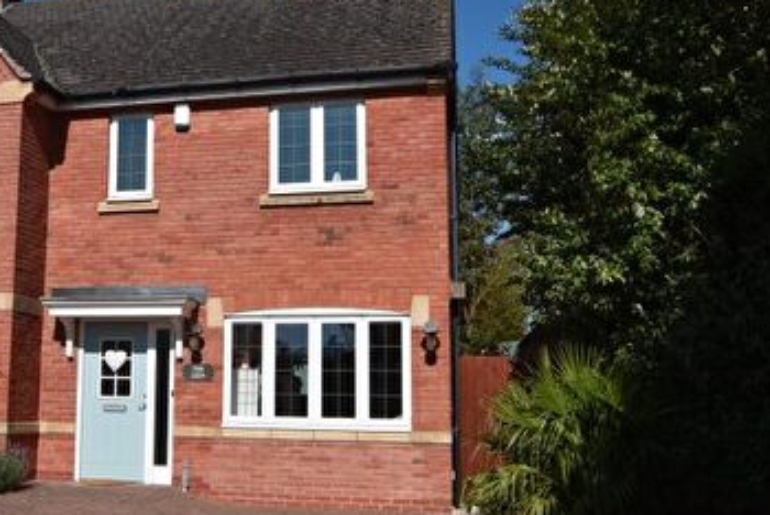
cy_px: 274
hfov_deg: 45.1
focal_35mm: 42
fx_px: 899
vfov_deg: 31.9
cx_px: 213
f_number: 9
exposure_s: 1/320
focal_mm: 14
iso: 100
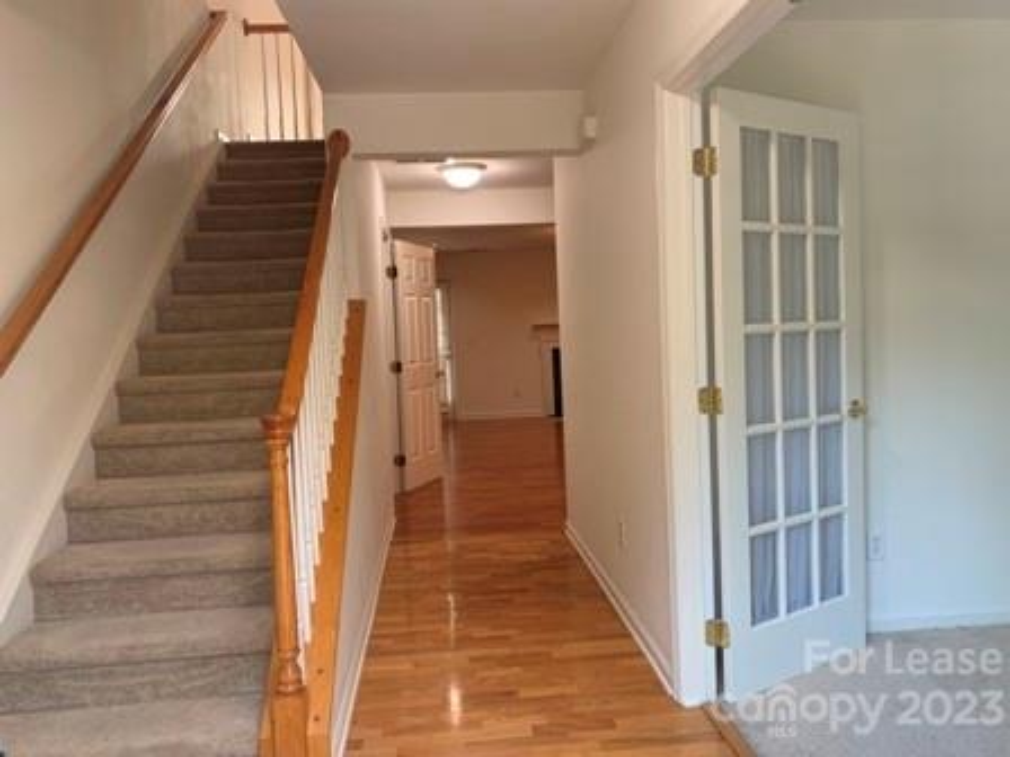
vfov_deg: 53.1
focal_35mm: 26
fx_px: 759
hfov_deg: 67.3
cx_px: 505
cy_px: 378
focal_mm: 4.25
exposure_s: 1/60
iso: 80
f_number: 1.8
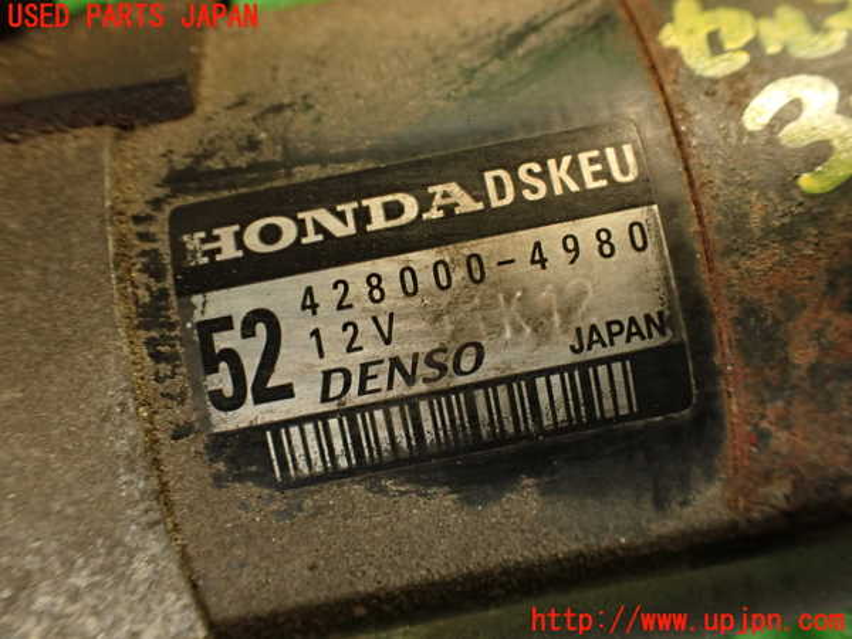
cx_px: 426
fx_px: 788
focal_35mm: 32
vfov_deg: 44.2
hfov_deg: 56.8
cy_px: 320
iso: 500
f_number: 2.4
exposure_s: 1/30
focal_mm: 5.79
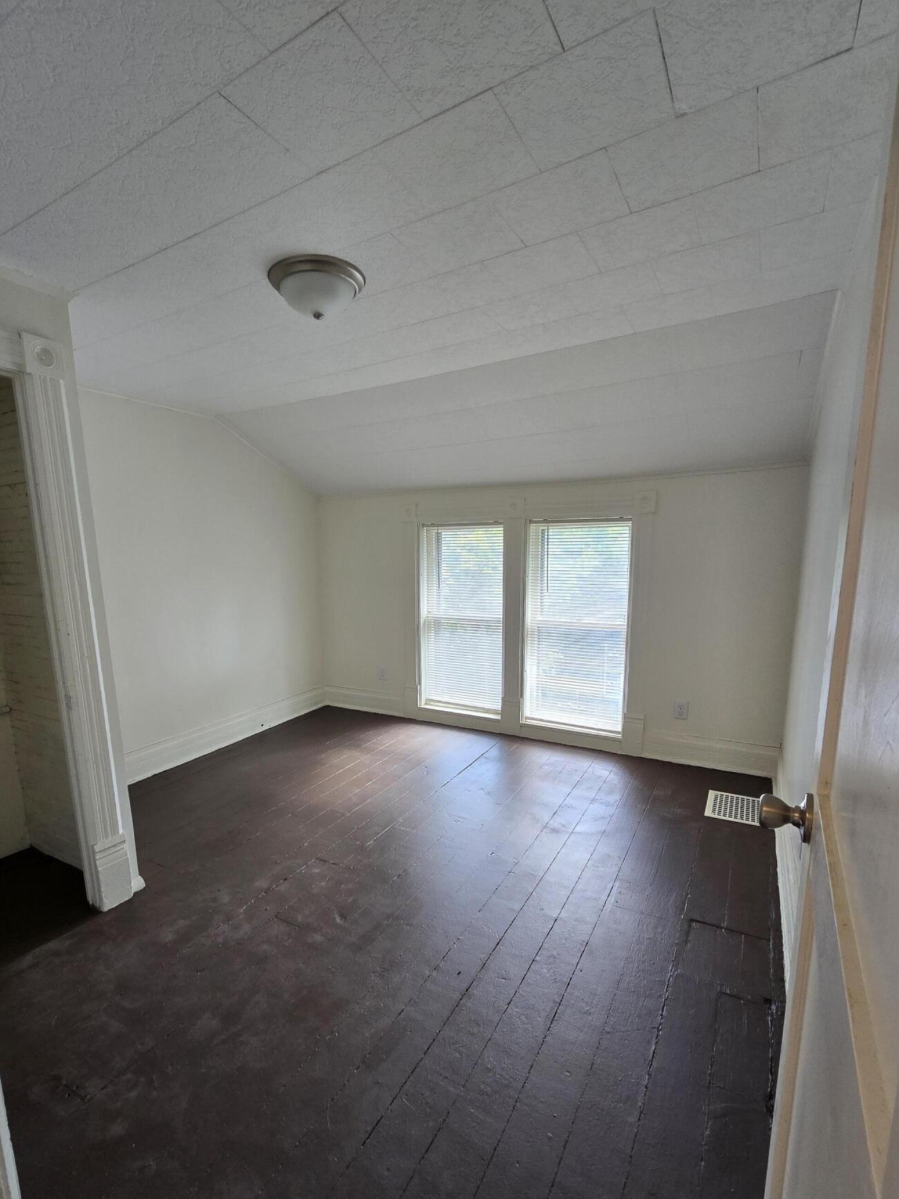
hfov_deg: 81.4
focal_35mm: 15
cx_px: 397
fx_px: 519
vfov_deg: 97.8
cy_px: 660
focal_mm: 2.2
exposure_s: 1/60
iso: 80
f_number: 2.2
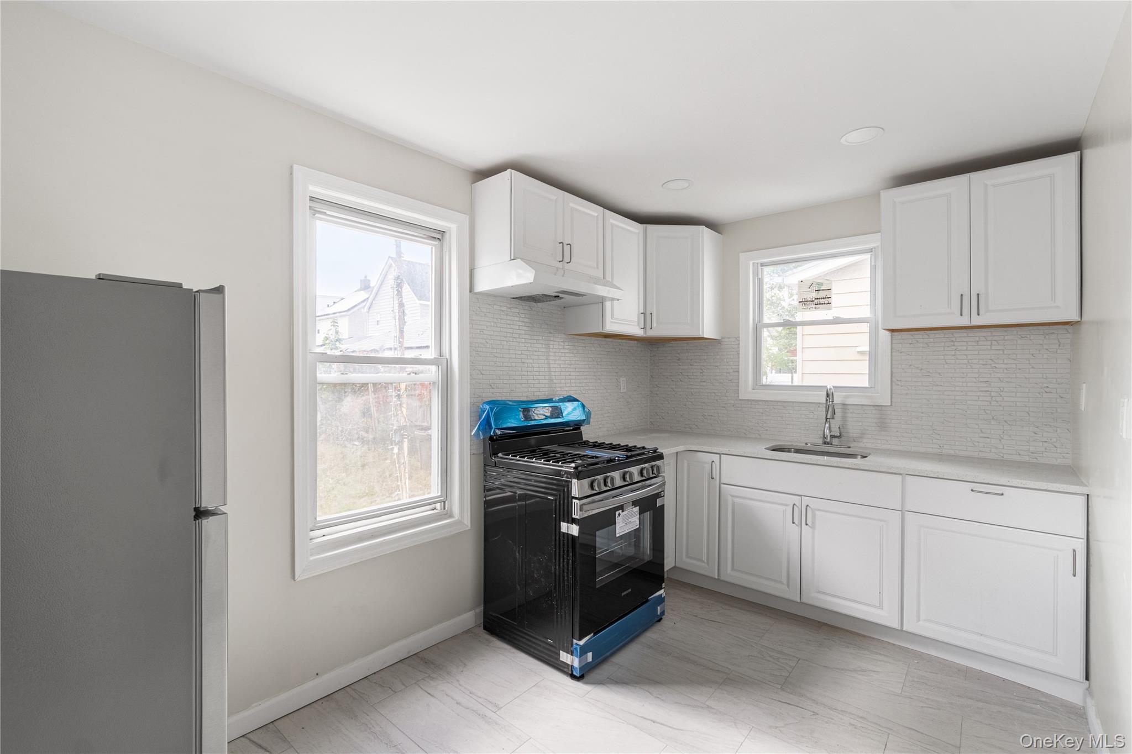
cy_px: 377
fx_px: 472
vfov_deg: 77.3
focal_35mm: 15
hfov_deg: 100.4
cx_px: 566
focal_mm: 10
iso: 400
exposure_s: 1/320
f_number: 8
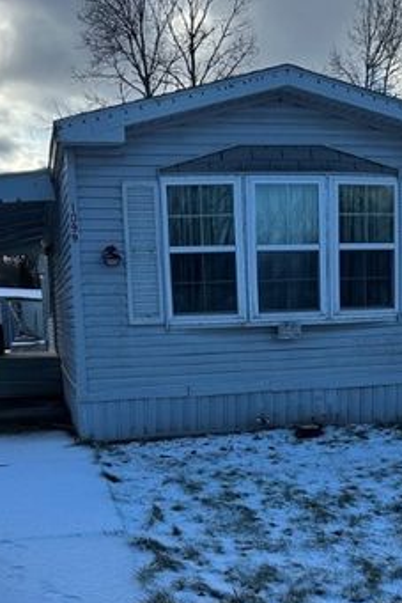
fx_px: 887
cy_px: 391
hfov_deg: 25.4
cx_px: 259
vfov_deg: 37.2
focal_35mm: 53
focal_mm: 5.7
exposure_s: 1/2994
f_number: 1.5
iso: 50
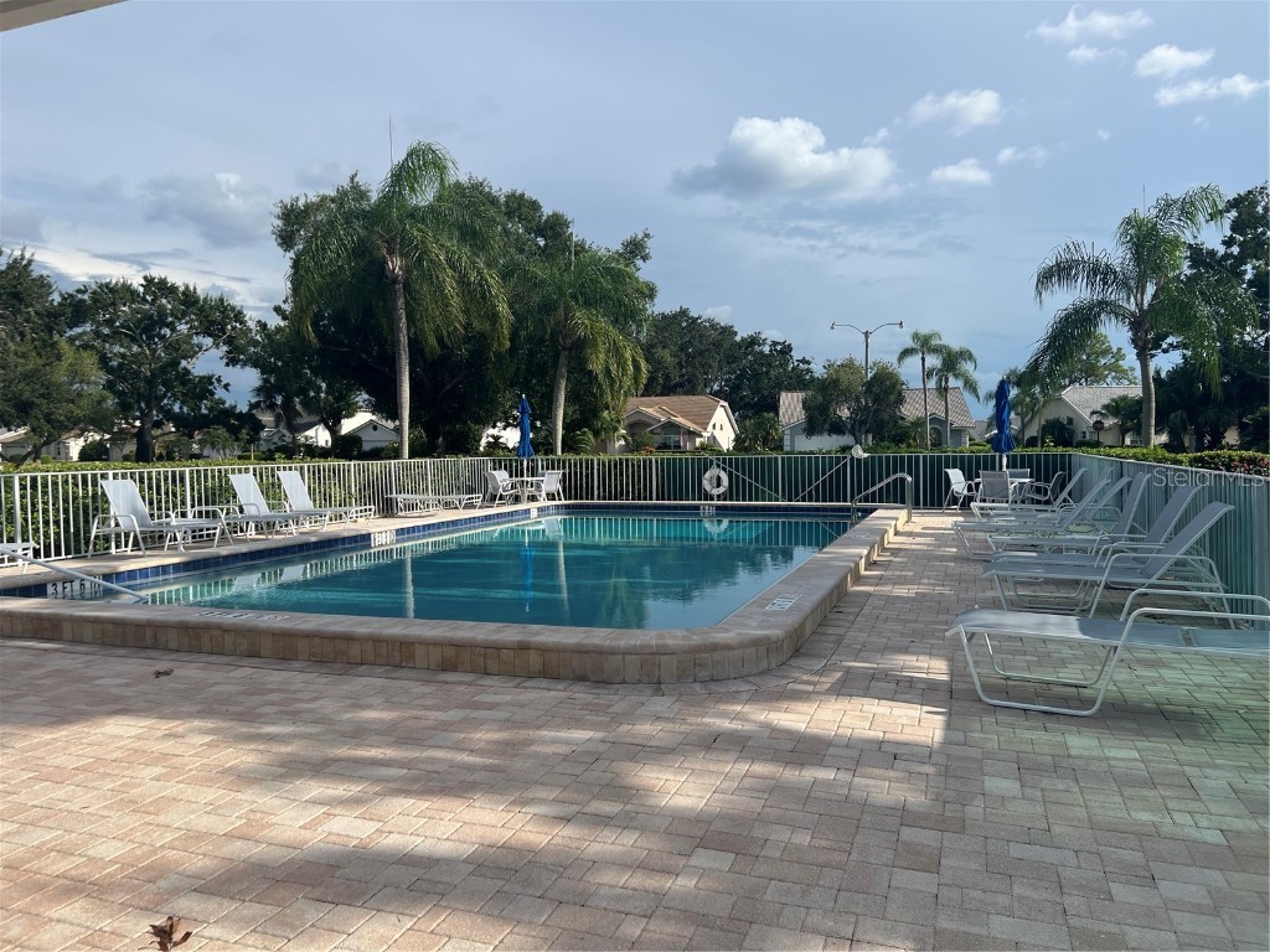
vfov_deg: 53.1
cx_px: 635
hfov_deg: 67.3
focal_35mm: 26
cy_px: 476
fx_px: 954
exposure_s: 1/5076
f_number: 1.5
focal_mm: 5.7
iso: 50
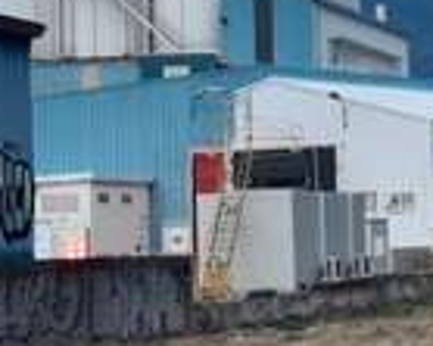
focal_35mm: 140
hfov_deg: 11.7
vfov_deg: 11.0
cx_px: 975
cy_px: 203
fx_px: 1793
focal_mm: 3.92
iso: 40
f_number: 1.7
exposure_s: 1/122
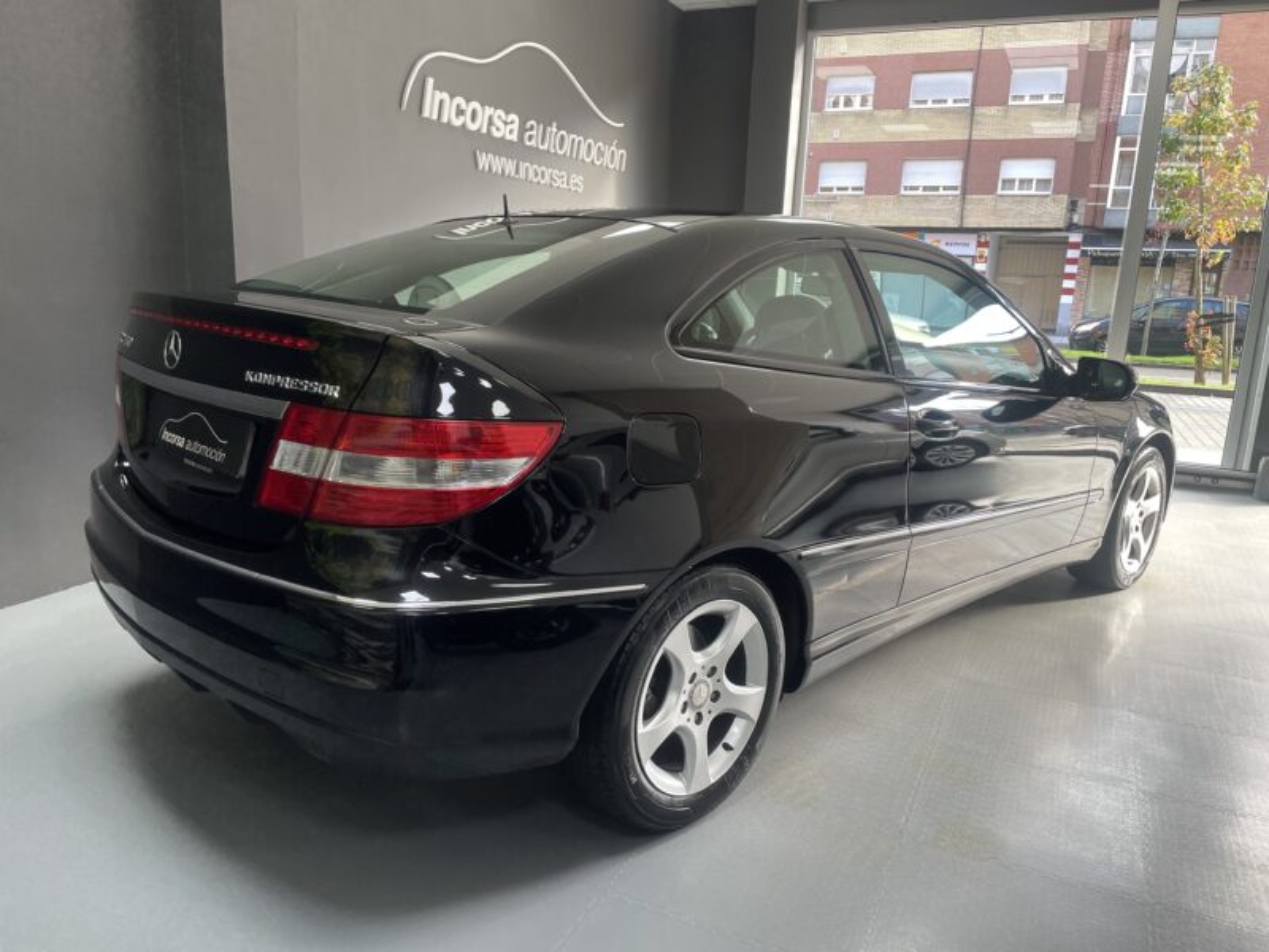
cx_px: 634
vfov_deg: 53.1
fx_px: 953
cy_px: 476
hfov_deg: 67.3
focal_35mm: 26
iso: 80
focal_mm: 4.2
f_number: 1.6
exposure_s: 1/100
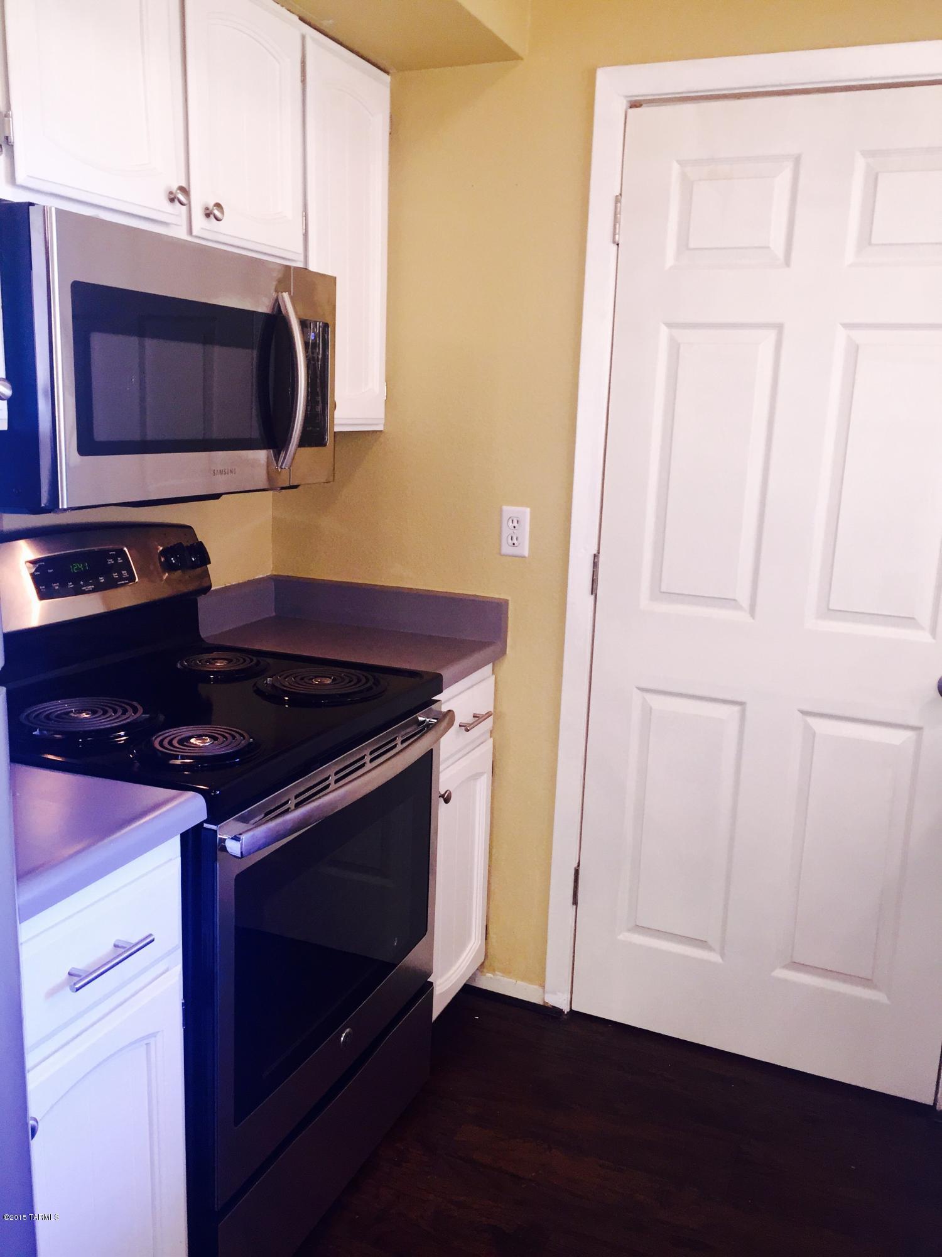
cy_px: 628
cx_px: 471
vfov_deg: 61.7
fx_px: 1052
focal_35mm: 29
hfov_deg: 48.2
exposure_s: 1/30
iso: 100
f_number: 2.2
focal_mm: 4.15
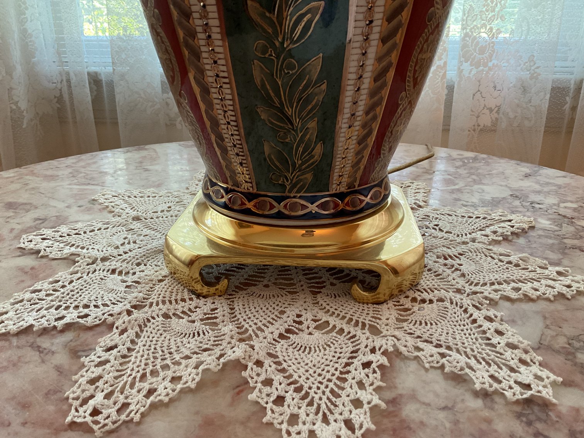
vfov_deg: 48.2
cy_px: 219
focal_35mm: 29
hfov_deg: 61.7
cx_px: 292
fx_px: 489
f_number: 1.8
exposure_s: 1/60
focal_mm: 3
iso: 100
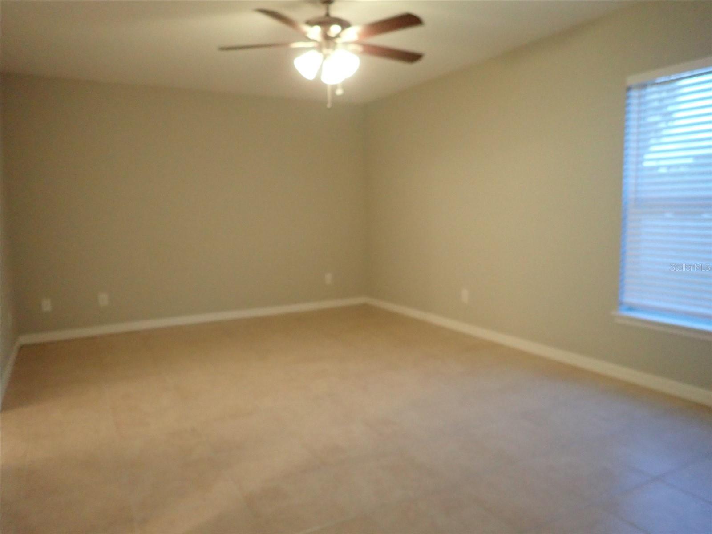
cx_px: 356
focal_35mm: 25
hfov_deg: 69.4
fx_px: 514
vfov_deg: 54.9
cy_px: 267
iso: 1000
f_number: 2
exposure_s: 1/160
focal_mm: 4.5
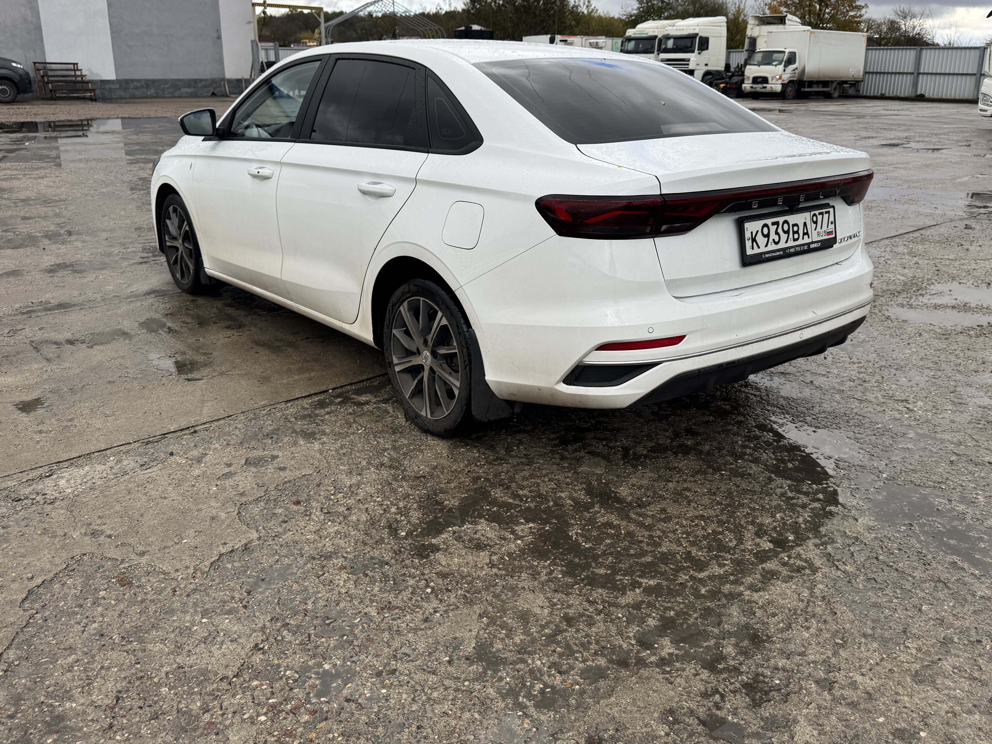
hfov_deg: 61.6
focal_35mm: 29
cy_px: 316
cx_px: 523
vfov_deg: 48.1
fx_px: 831
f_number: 1.78
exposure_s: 1/1215
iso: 80
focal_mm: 6.76
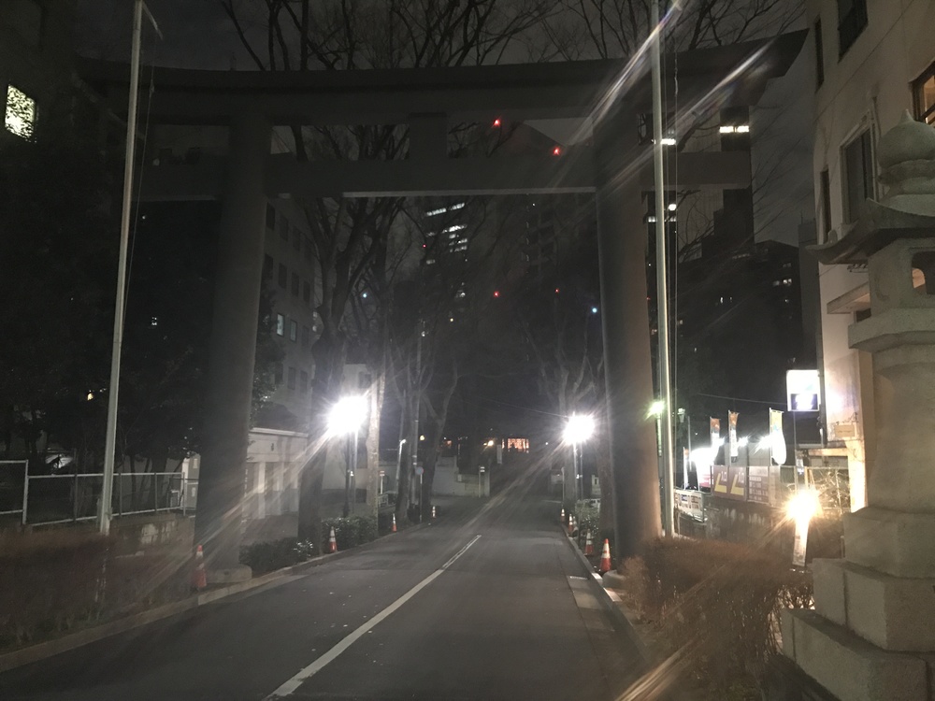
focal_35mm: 28
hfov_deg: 63.4
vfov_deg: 49.7
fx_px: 756
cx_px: 468
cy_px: 350
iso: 160
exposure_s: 1/4
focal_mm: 3.99
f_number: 1.8
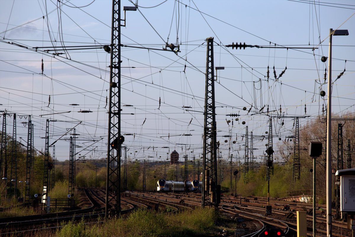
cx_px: 178
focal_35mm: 197
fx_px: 1943
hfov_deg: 10.4
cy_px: 118
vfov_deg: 7.0
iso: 200
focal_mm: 200
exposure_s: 1/200
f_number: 8
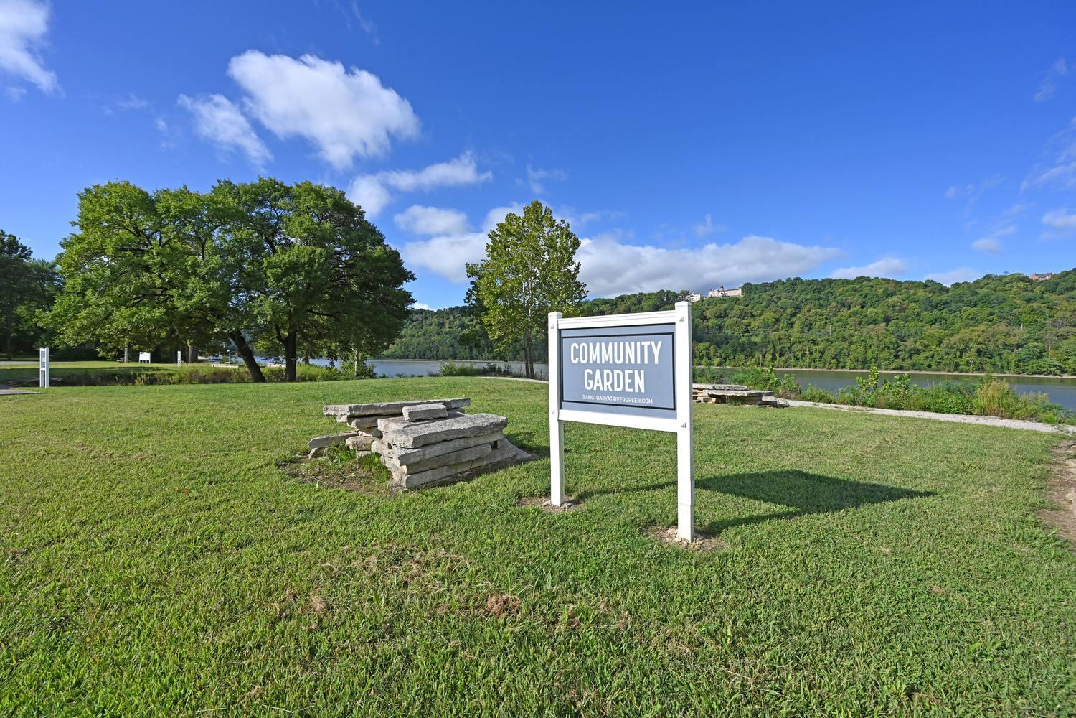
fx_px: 418
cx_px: 538
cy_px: 359
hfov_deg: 104.3
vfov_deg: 81.2
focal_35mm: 14
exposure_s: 1/400
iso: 100
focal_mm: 14
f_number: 7.1
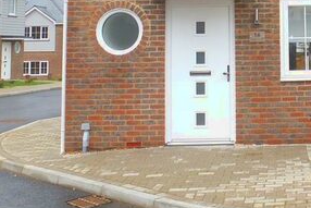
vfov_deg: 21.1
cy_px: -26
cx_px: 291
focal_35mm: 61
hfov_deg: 31.1
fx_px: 527
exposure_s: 1/160
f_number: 4
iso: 100
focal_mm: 4.3
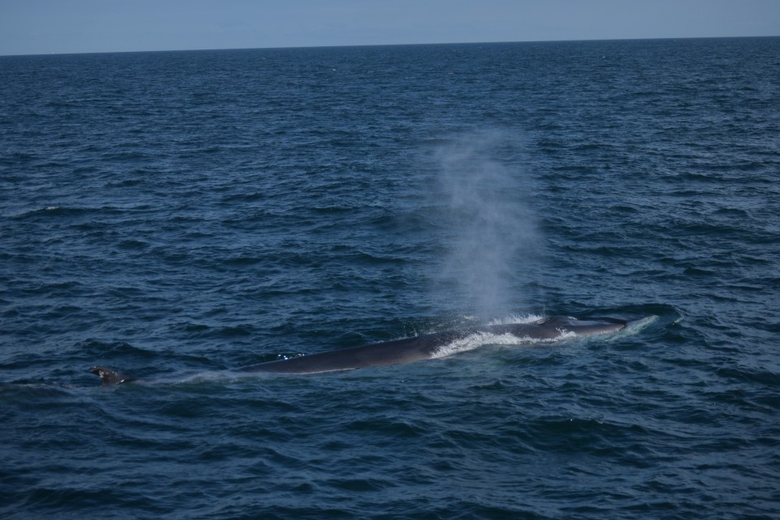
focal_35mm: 93
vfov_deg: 14.8
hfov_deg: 22.0
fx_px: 2005
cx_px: 406
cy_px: 234
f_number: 4
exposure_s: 1/4000
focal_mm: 55
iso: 200
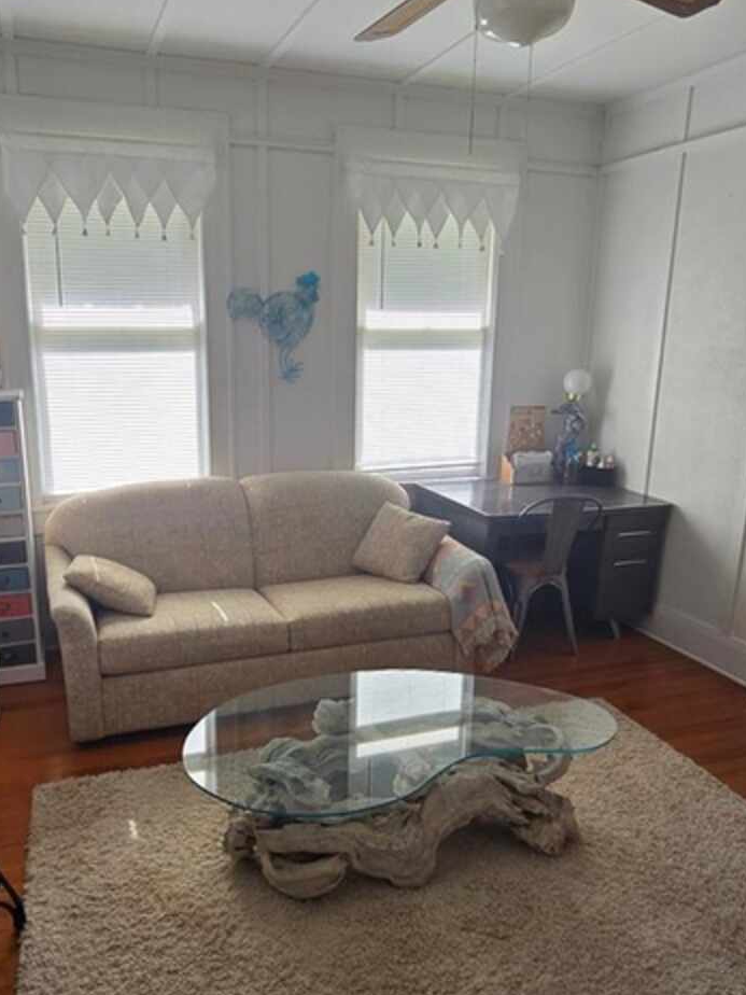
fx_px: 690
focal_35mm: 24
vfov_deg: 71.6
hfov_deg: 56.4
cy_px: 495
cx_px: 304
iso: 50
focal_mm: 2.2
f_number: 2.2
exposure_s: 1/135
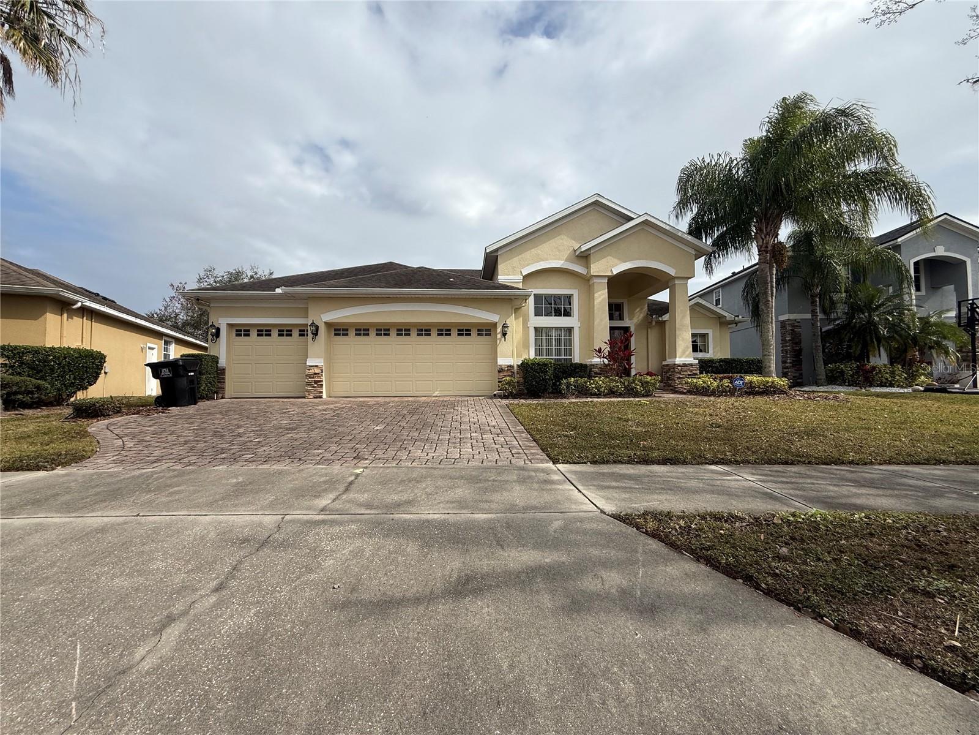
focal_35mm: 14
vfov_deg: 85.7
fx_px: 396
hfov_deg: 102.1
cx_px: 490
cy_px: 368
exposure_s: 1/2717
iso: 50
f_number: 2.2
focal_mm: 2.22
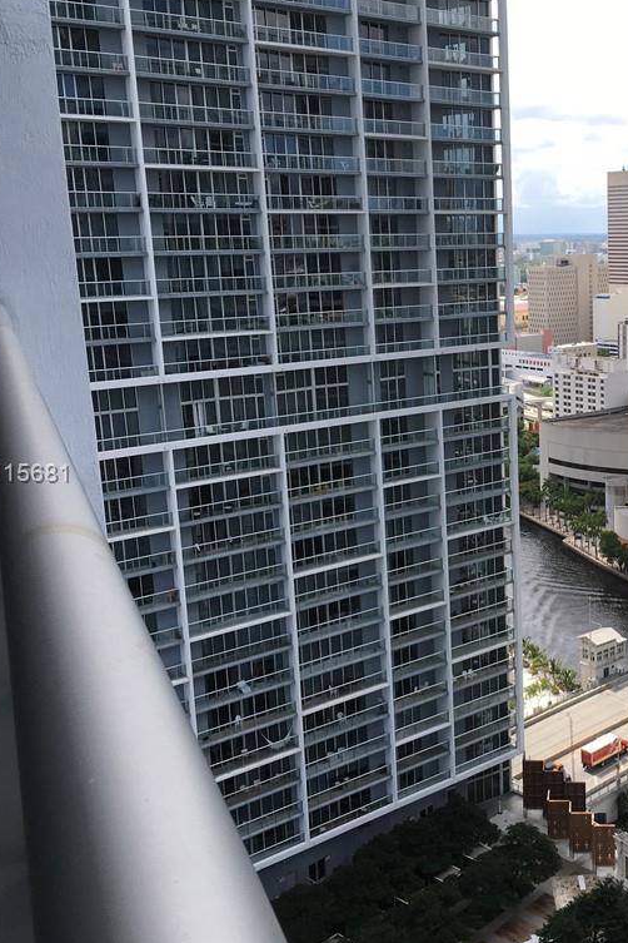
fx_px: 1073
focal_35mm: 41
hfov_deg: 30.9
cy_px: 475
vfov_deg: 47.4
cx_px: 582
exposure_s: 1/712
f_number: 2.2
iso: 25
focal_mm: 4.15
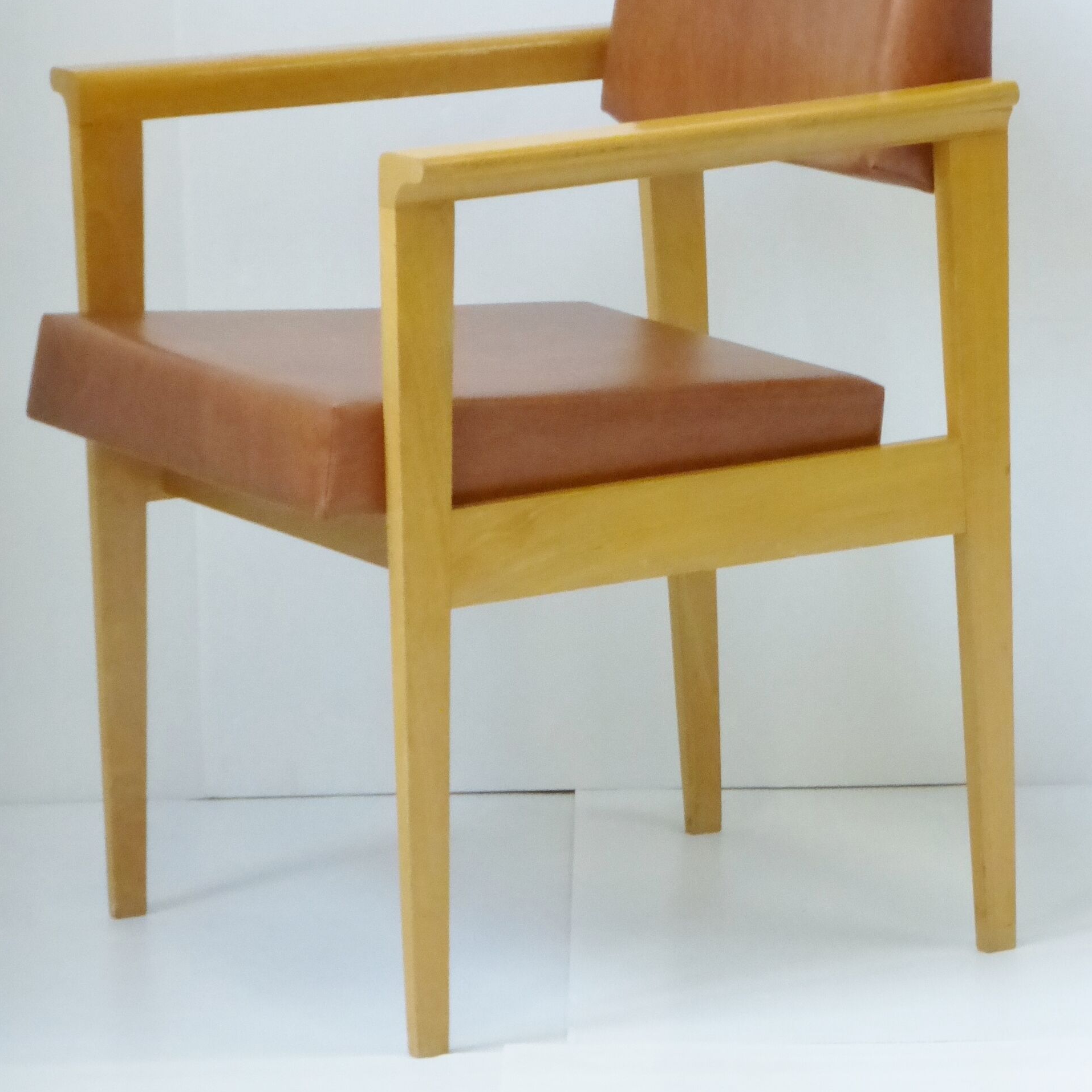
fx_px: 8137
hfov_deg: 7.7
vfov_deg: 7.7
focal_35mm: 228
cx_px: 546
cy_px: 415
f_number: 5.4
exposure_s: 1/80
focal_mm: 31.3
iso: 800
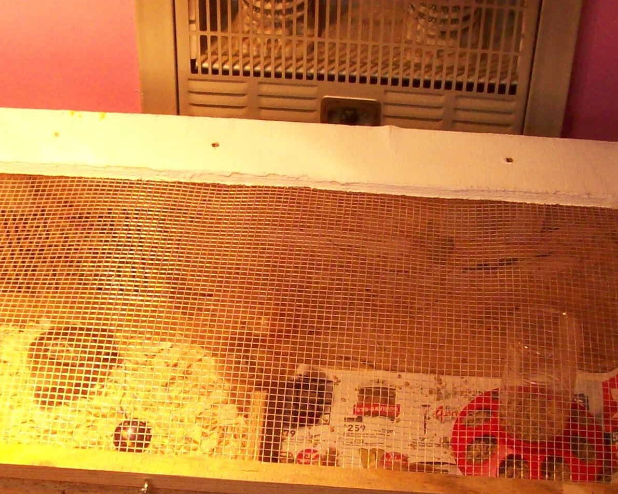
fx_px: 1537
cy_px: 372
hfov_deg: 22.7
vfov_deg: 18.2
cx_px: 237
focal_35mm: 84
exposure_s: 1/65.3
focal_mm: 6
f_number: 2.7
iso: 200
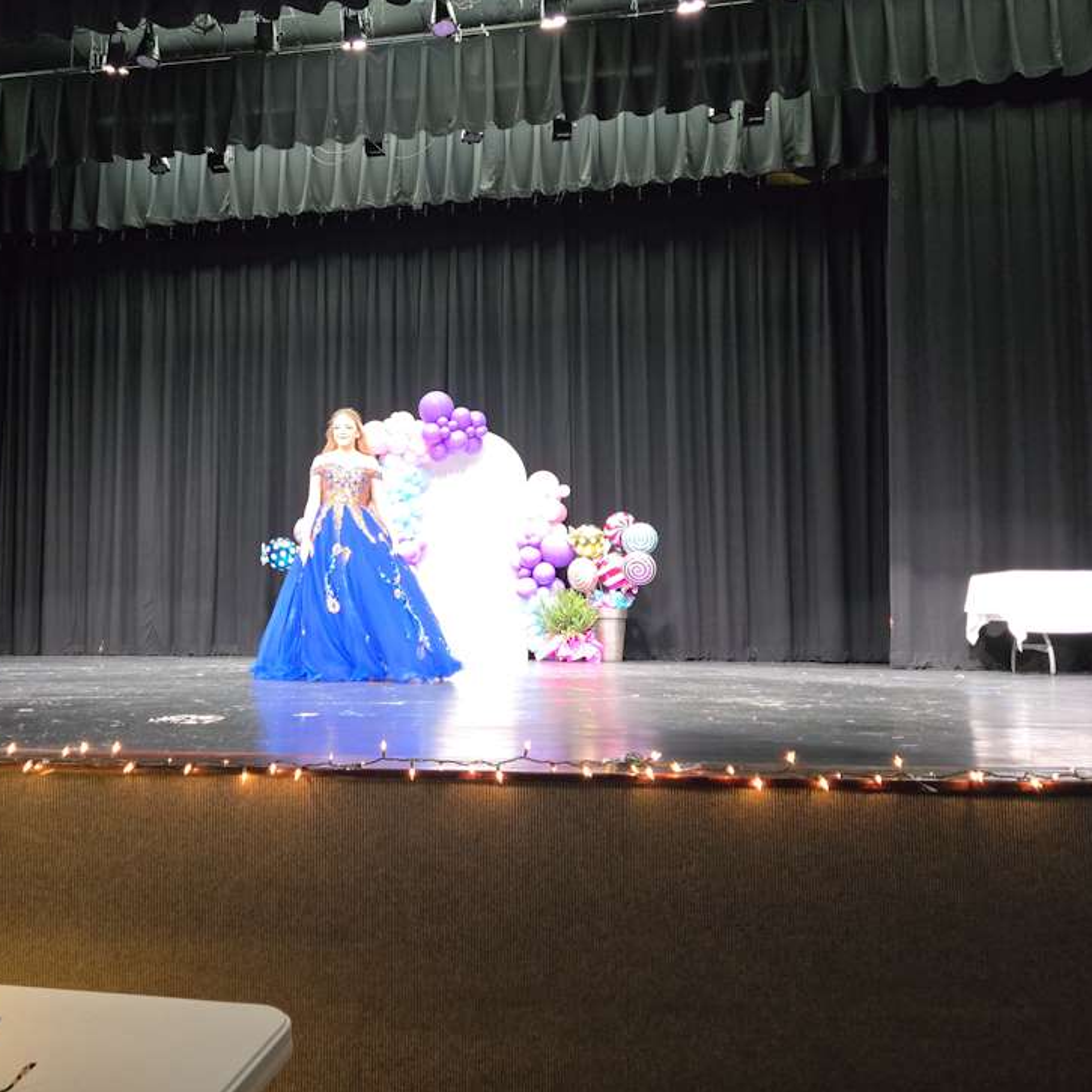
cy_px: 552
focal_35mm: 28
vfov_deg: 57.3
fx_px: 999
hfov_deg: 56.7
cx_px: 417
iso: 800
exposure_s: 1/120
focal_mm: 5.4
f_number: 1.8
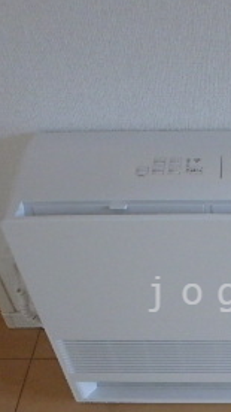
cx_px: 250
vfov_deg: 38.5
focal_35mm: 53
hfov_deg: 21.5
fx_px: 578
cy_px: 294
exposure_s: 1/30
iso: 640
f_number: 3.5
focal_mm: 3.7
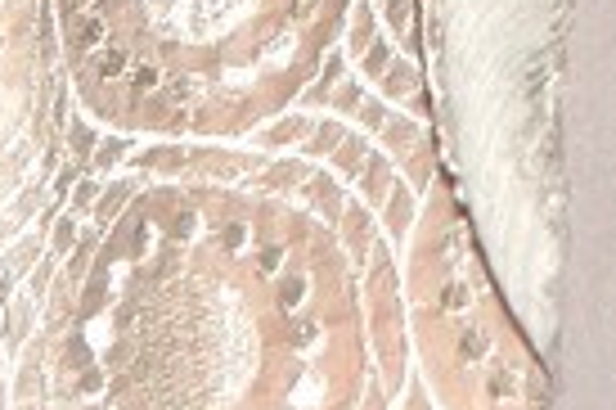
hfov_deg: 1.8
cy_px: -1503
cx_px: 1205
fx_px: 20094
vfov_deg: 1.2
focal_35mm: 1176
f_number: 5.6
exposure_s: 1/100
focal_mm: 105
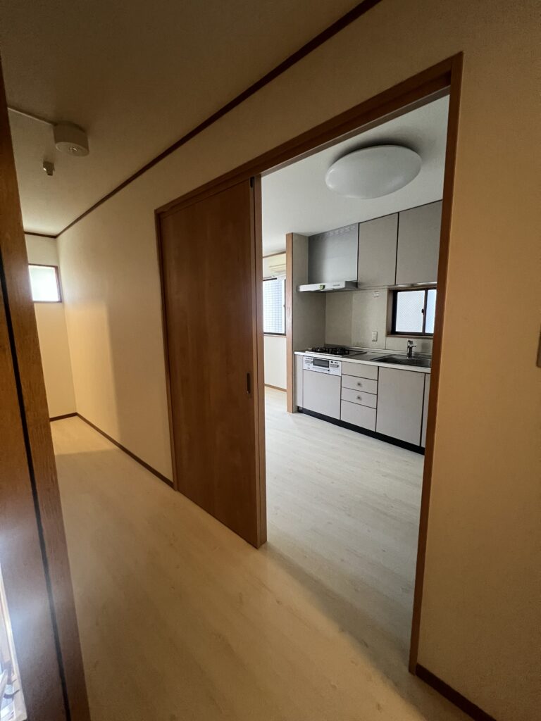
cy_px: 360
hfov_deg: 89.9
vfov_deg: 106.2
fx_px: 271
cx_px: 270
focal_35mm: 13
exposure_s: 1/50
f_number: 1.8
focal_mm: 1.57
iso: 500
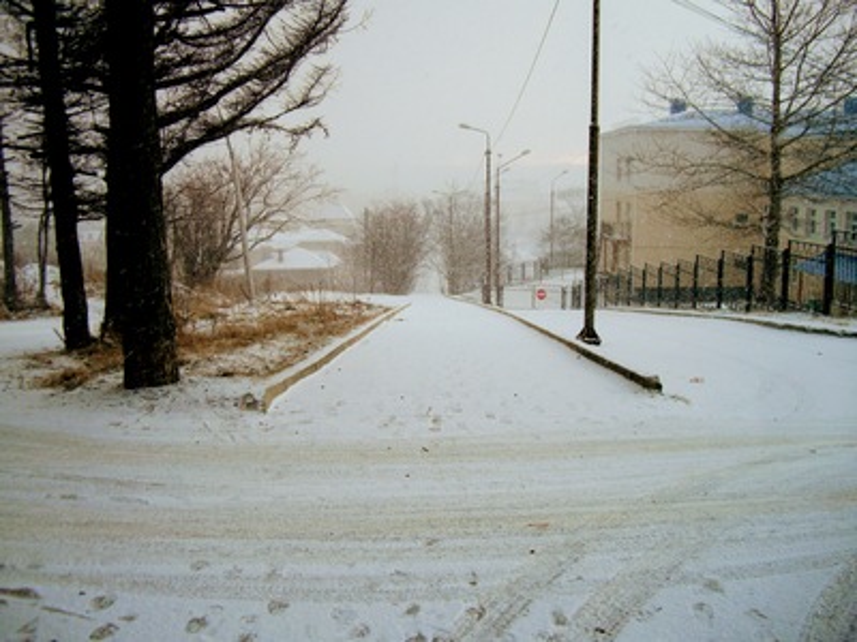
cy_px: 321
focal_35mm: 37
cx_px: 428
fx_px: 916
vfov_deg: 38.7
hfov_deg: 50.1
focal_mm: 7.9
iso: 115
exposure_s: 1/45
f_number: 2.8
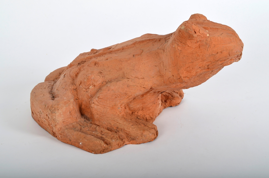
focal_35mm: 54
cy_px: 89
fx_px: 403
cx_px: 134
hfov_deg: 36.9
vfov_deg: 25.0
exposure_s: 1/200
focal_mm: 36
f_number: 14
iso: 100
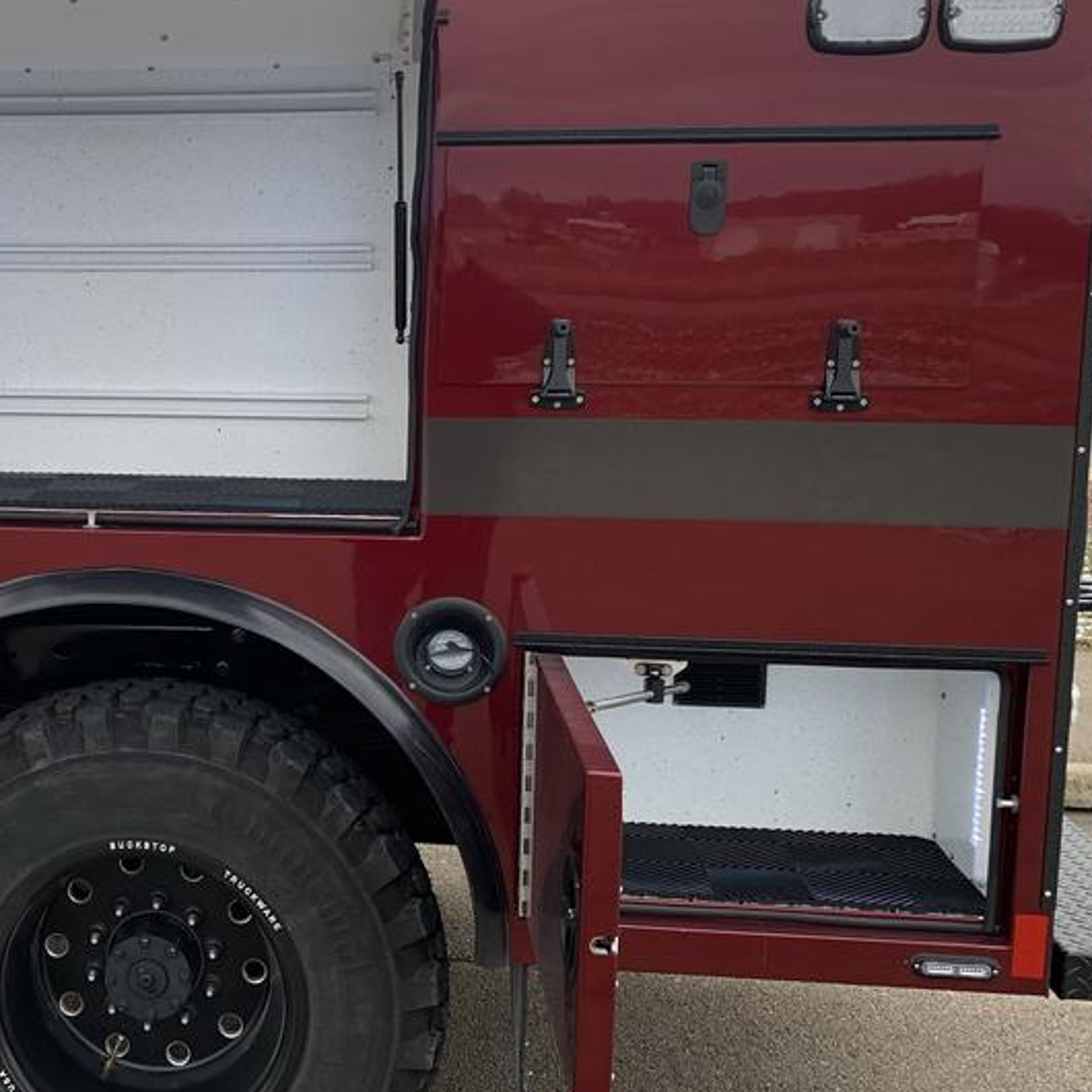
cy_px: 565
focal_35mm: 52
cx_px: 99
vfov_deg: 32.8
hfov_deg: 31.2
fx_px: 1856
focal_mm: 4.25
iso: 25
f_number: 1.8
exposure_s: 1/222
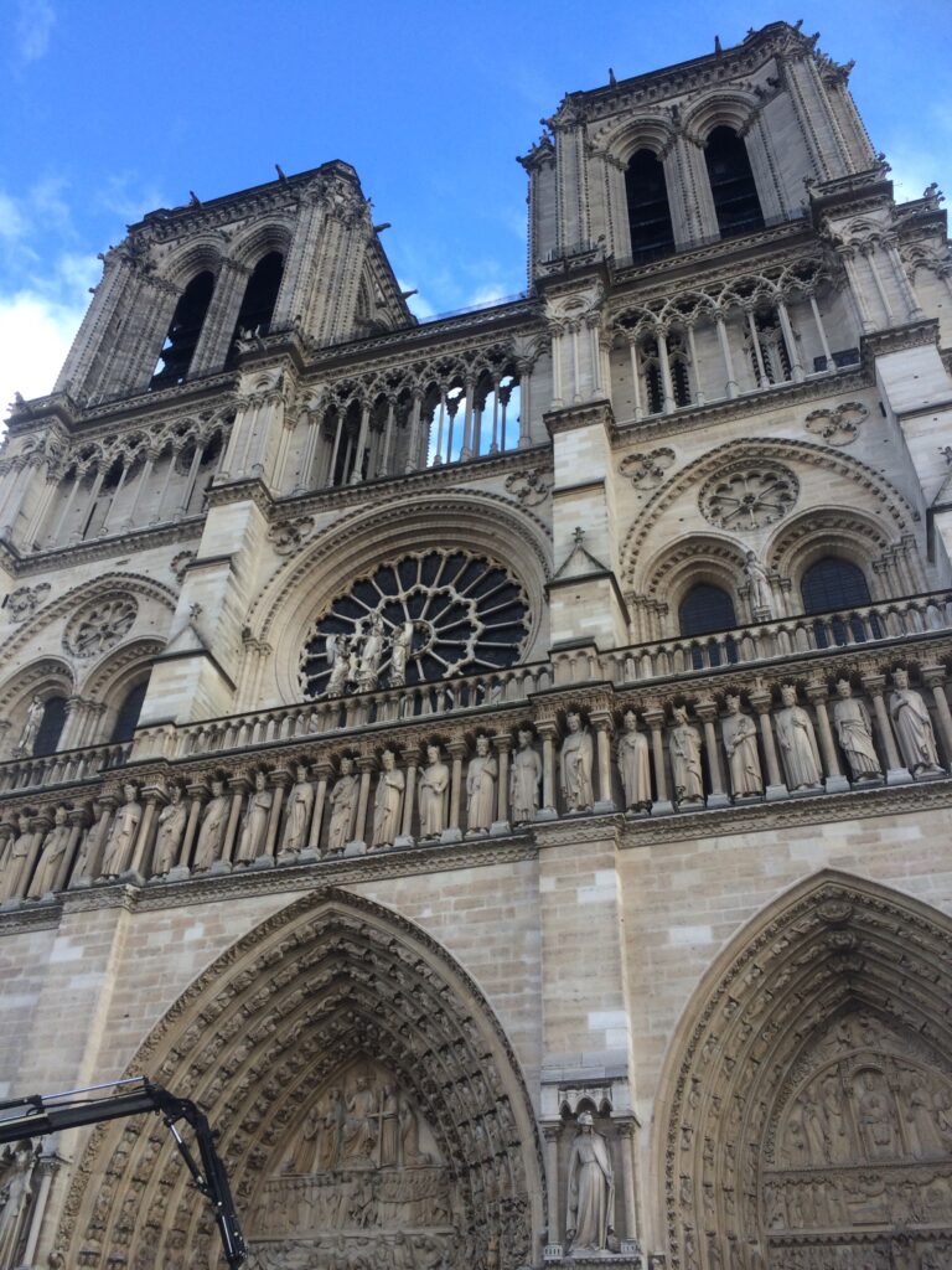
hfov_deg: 48.2
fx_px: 1063
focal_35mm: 29
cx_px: 476
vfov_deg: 61.7
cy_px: 635
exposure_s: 1/483
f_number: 2.2
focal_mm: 4.15
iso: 32
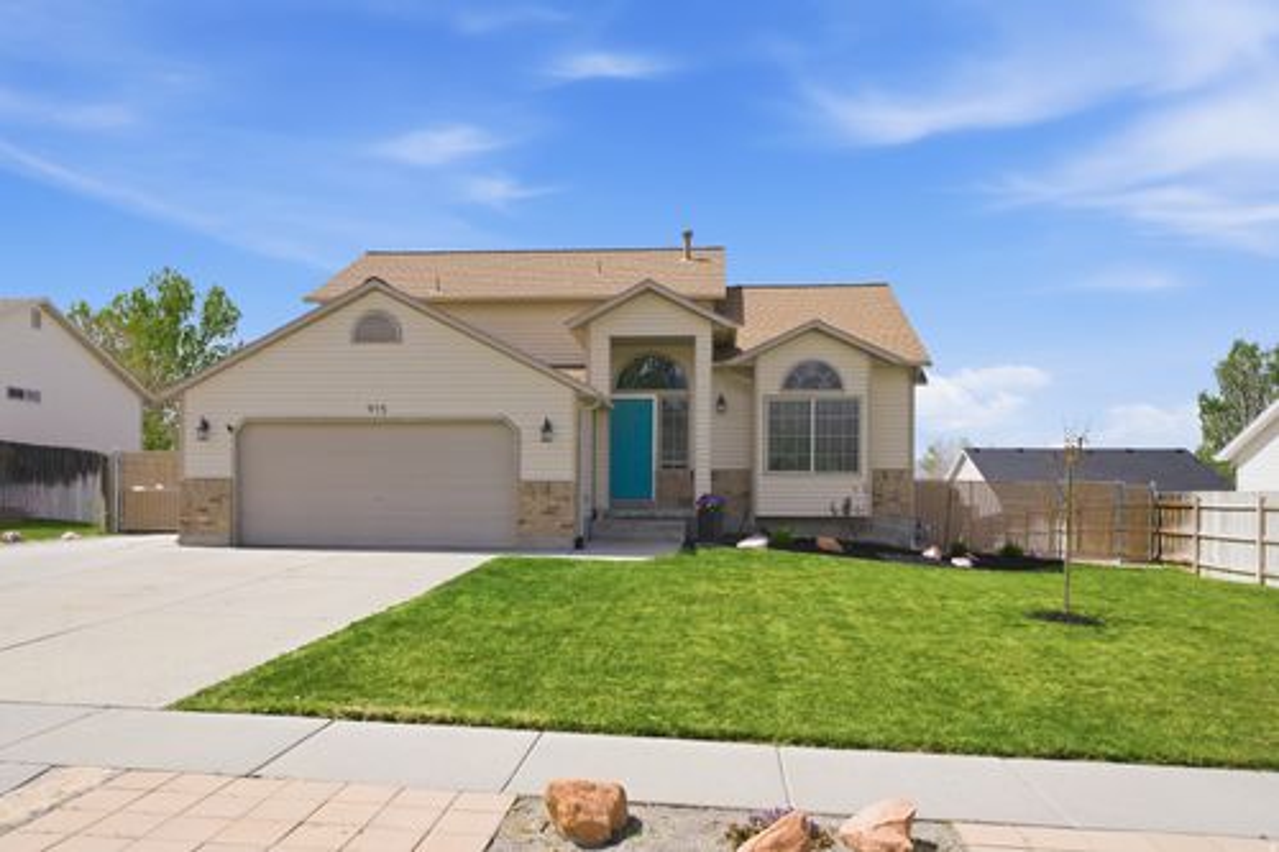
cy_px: 426
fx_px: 906
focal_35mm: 26
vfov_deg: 50.4
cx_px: 640
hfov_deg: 70.5
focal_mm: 17
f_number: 10
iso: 100
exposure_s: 1/200
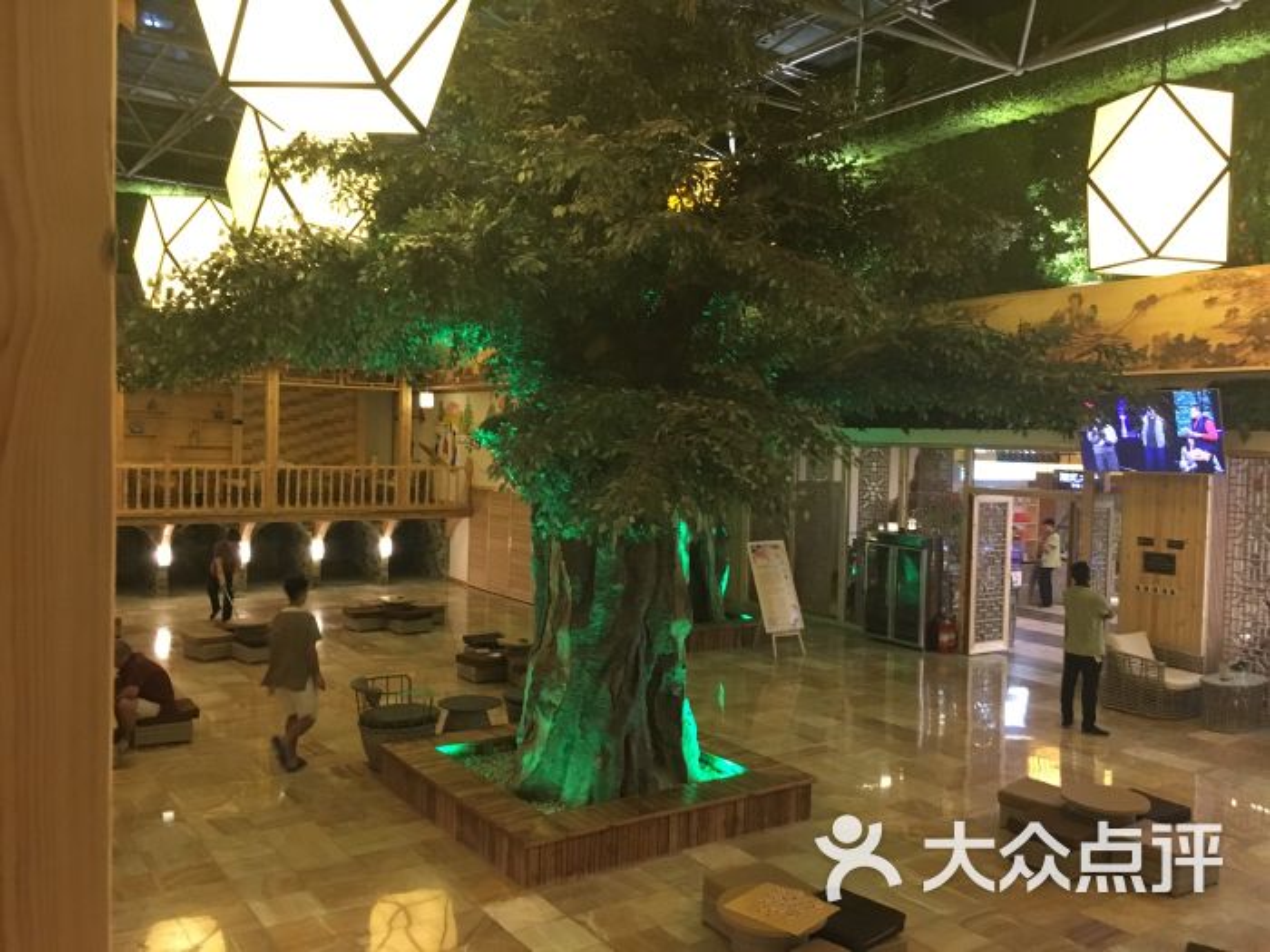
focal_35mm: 29
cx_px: 635
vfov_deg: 48.2
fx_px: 1064
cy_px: 476
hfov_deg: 61.7
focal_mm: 4.15
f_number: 2.2
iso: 250
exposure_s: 1/17
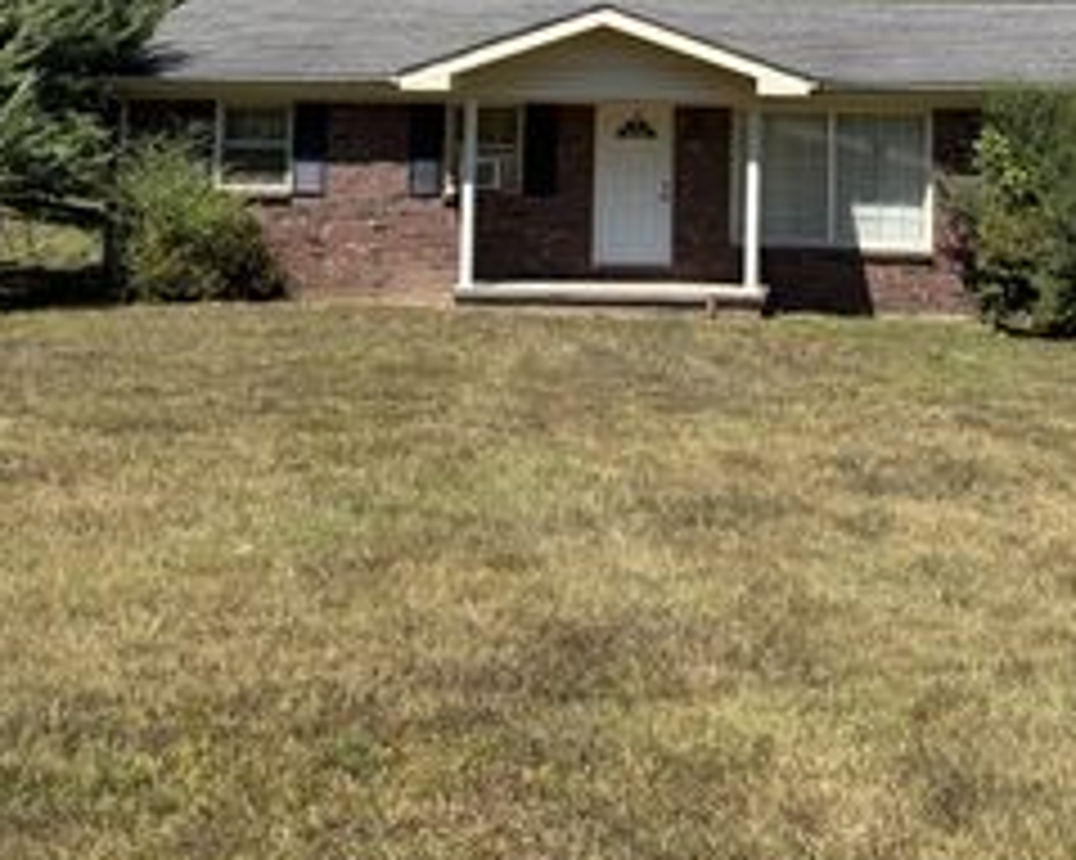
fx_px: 1560
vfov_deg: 29.2
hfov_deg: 37.5
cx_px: 738
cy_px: 43
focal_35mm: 49
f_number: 1.78
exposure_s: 1/3413
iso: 80
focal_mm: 6.76
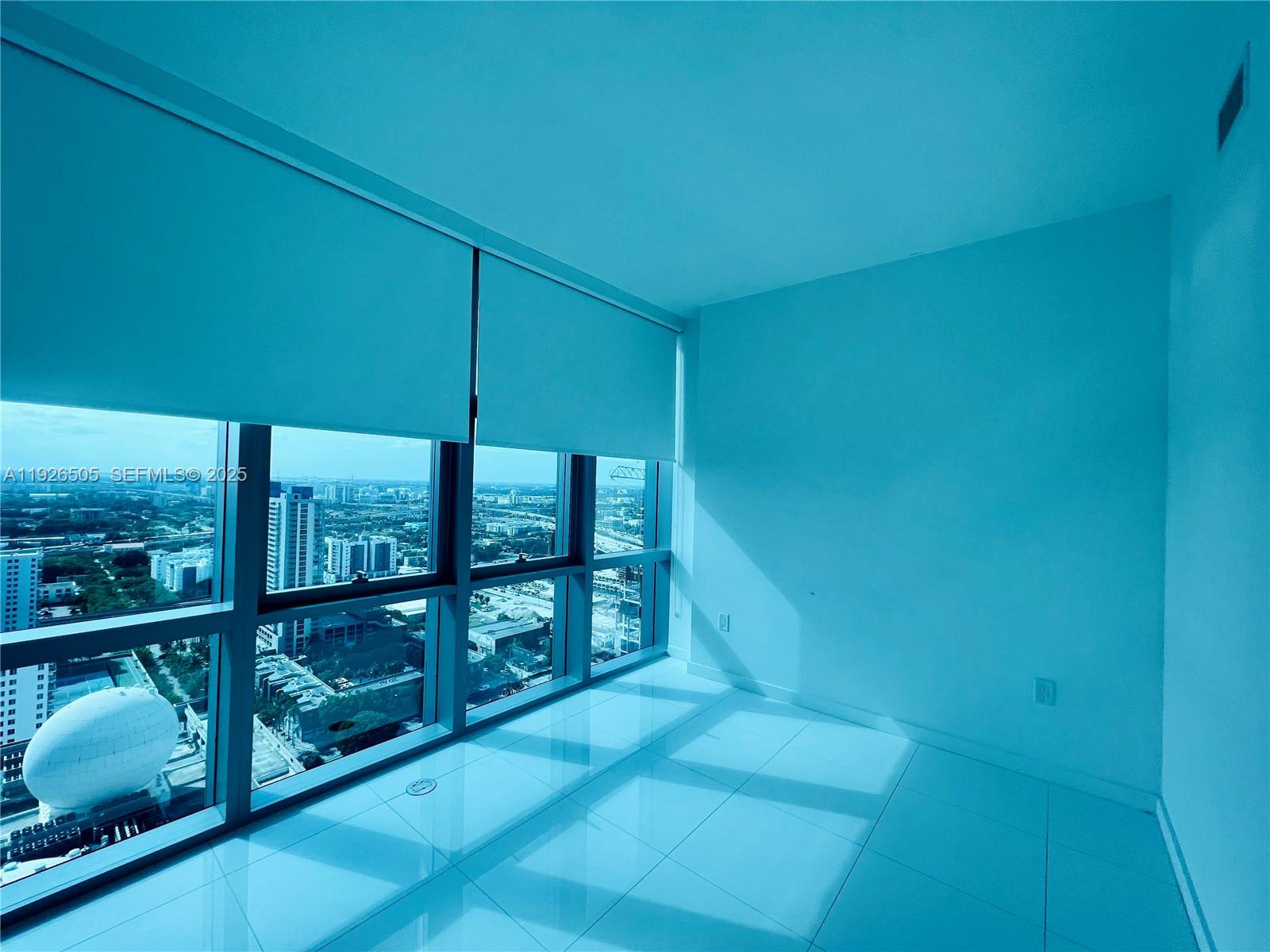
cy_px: 476
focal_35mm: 13
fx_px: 477
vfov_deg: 89.9
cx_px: 635
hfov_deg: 106.2
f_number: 1.8
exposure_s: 1/447
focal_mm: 1.57
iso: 32
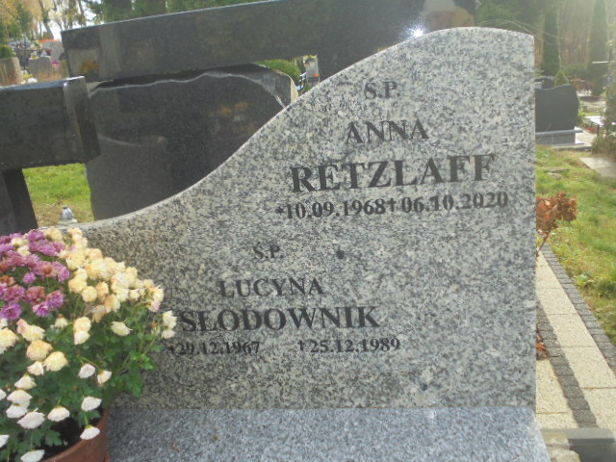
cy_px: 231
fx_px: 605
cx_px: 308
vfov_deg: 41.8
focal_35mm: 34
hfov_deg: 54.0
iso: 100
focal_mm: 6.1
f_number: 4
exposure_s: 1/60
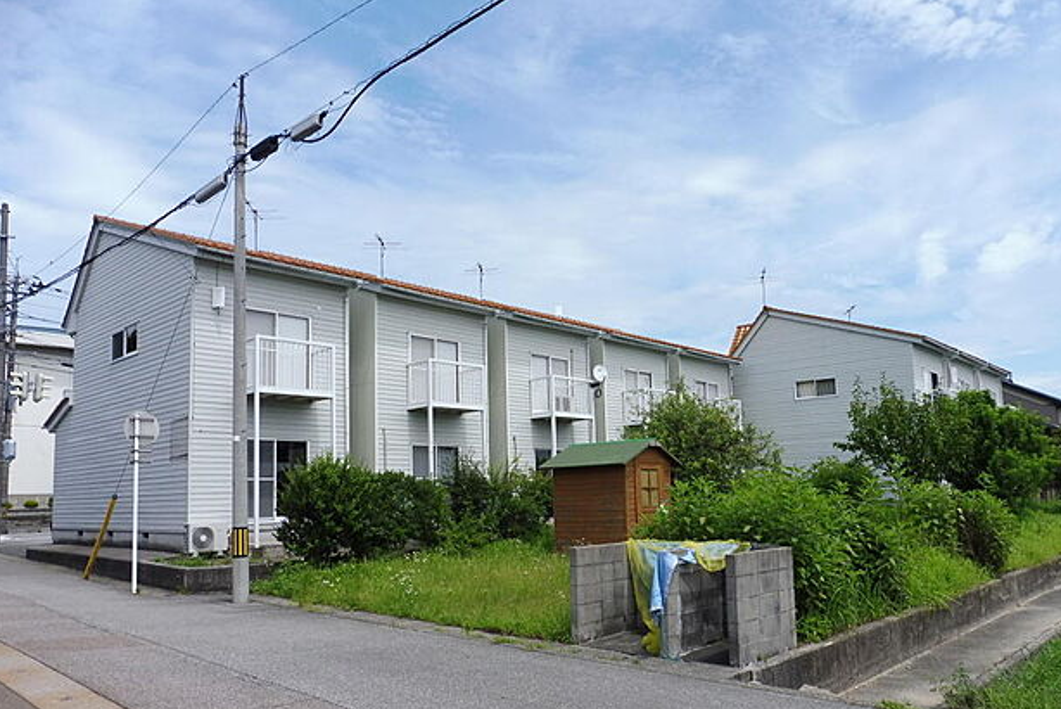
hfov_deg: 69.4
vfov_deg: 49.4
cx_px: 543
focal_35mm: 26
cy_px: 412
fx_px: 767
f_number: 4
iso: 100
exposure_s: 1/1300
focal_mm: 4.3
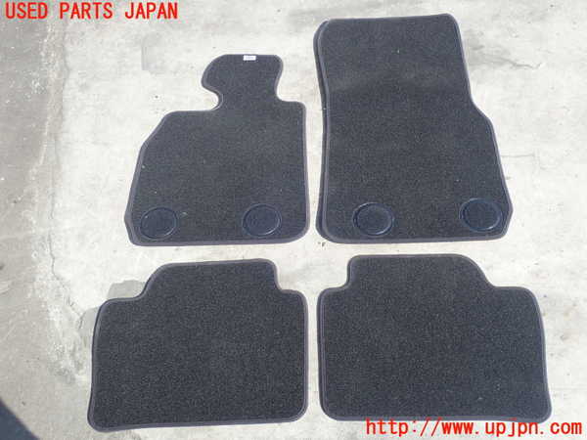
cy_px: 220
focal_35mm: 40
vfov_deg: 36.0
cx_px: 294
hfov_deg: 46.8
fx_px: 678
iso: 100
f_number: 4
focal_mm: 7.34
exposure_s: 1/200
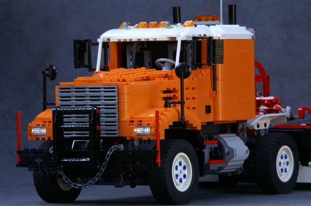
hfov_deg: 8.6
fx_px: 2072
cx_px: 156
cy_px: 103
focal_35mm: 240
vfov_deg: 5.7
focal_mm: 160
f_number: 22
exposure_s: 1/4
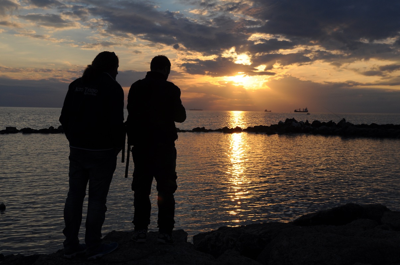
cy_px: 132
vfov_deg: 23.7
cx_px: 200
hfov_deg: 35.1
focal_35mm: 57
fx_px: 633
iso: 200
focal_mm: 38
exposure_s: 1/320
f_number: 10
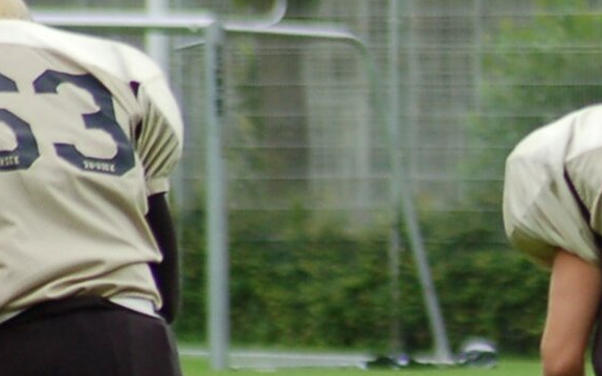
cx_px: 1011
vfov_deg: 1.2
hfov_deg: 1.8
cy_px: 324
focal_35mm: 1139
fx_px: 18681
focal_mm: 195
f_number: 5
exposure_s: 1/800
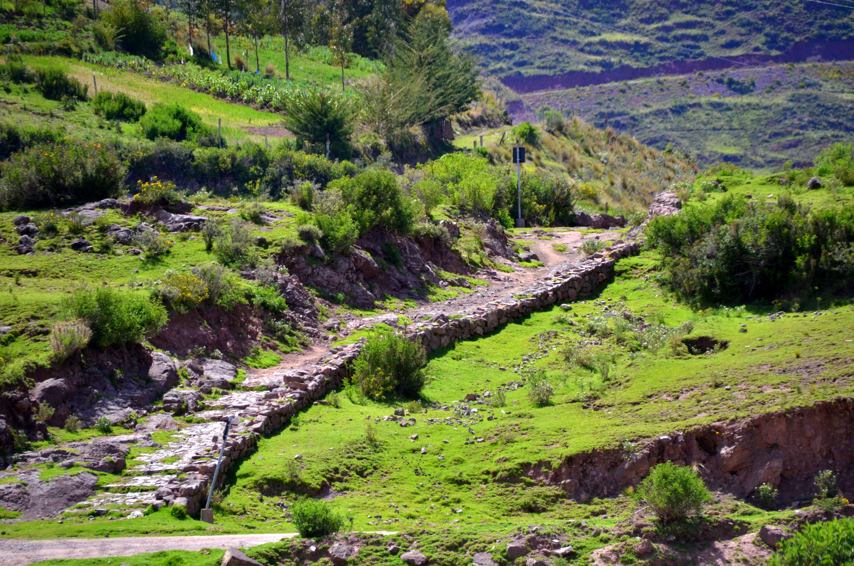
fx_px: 9589
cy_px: 283
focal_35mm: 405
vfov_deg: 3.4
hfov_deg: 5.1
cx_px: 427
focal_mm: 270
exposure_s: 1/3200
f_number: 7.1
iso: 800
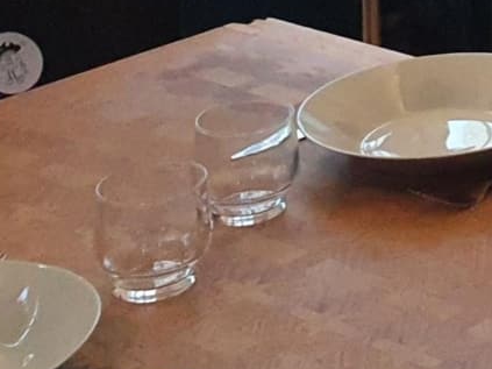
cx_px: 1070
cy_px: -366
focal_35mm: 126
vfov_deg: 10.8
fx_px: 1790
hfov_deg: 13.0
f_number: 2.4
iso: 320
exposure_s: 1/50
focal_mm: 4.32
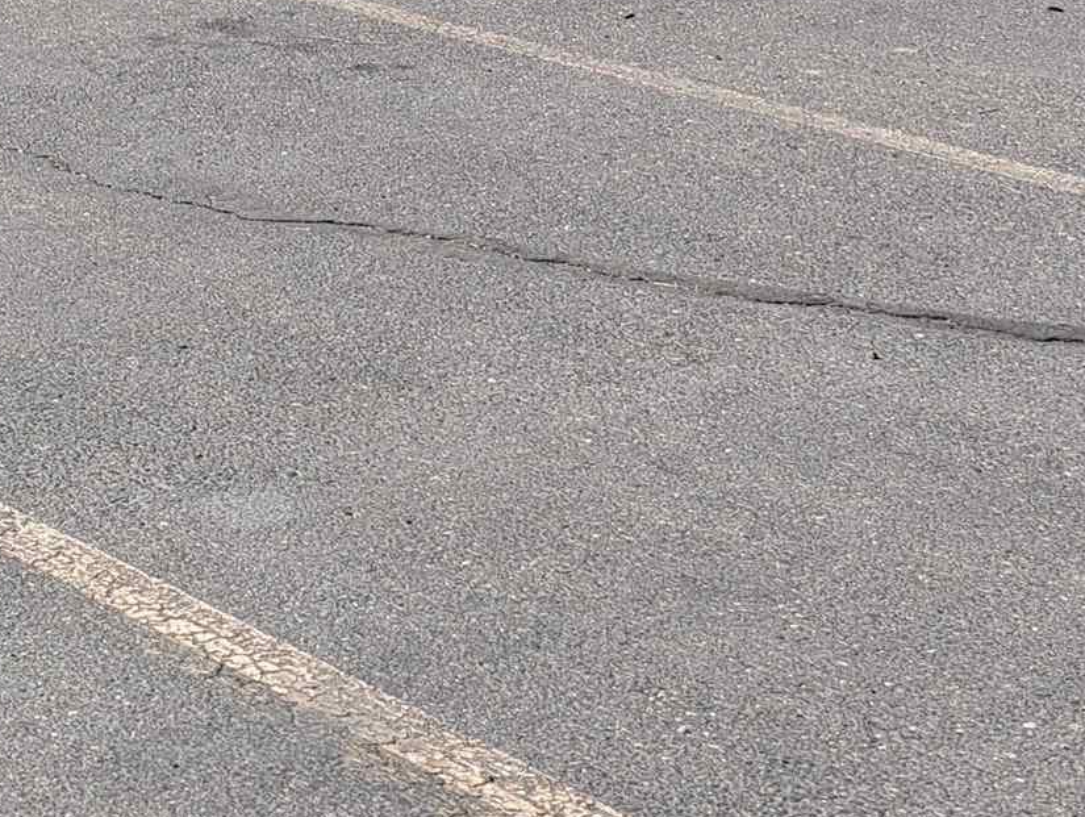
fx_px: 2793
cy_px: -608
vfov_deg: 14.7
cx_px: -217
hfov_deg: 20.5
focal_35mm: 89
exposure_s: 1/1508
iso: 45
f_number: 1.85
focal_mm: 6.81
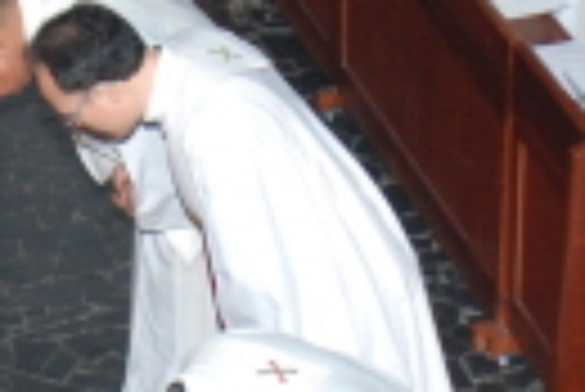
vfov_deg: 9.2
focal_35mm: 150
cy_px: 259
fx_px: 2440
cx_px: 176
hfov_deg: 13.6
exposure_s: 1/60
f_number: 5.6
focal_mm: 18
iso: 400
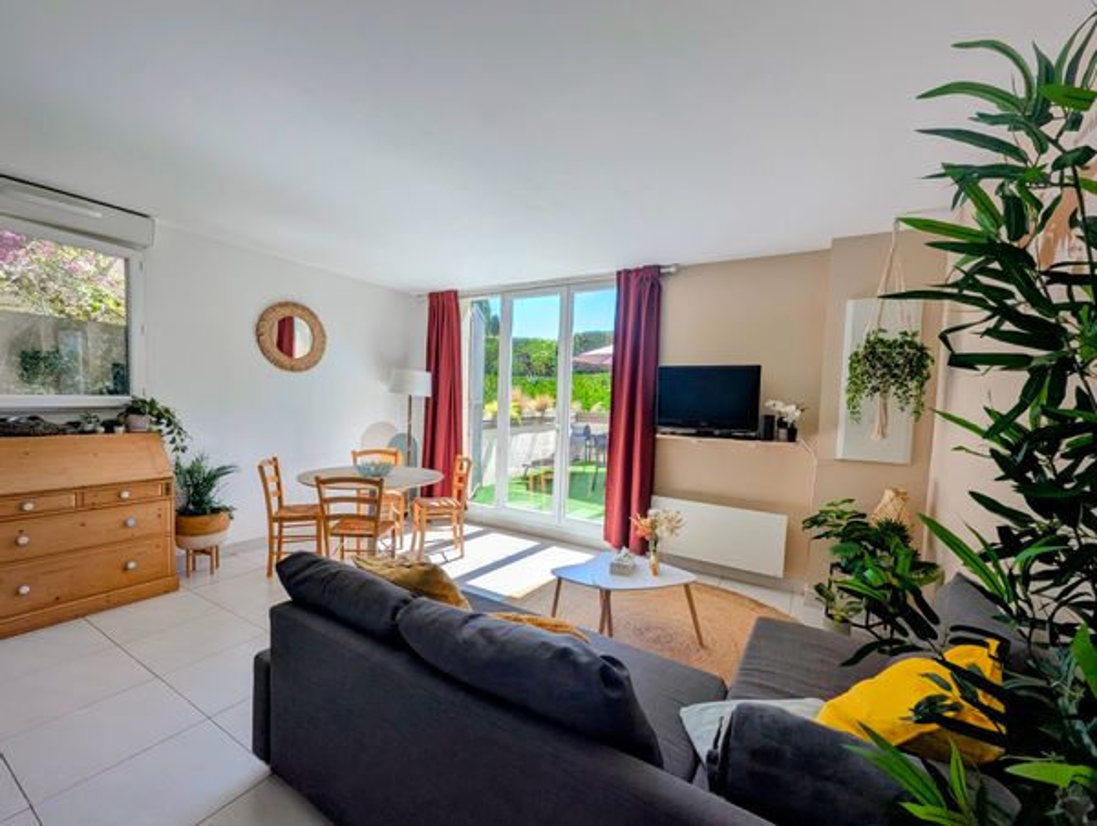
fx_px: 413
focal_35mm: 13
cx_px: 548
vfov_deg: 90.1
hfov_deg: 106.1
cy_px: 413
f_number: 2.2
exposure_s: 1/531
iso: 41
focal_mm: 1.95
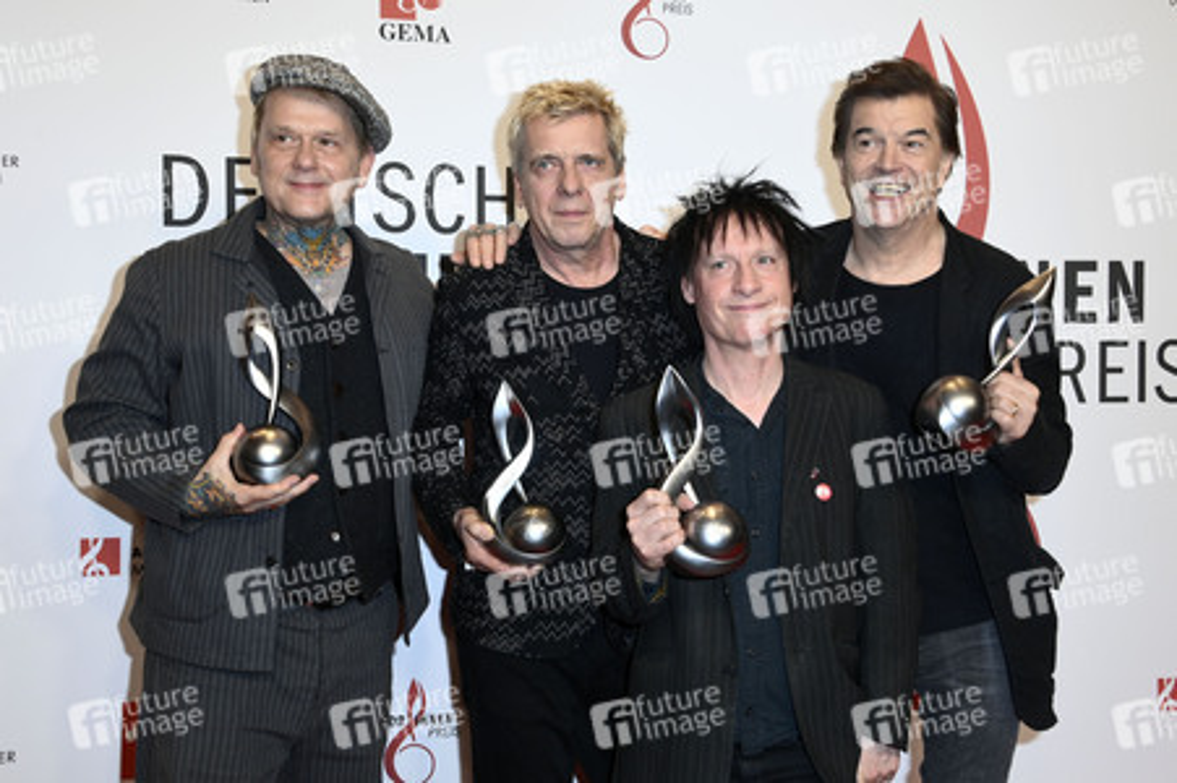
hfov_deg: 44.5
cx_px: 588
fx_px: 1437
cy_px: 392
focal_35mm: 44
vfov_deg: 30.5
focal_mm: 44
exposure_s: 1/250
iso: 1250
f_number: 5.6
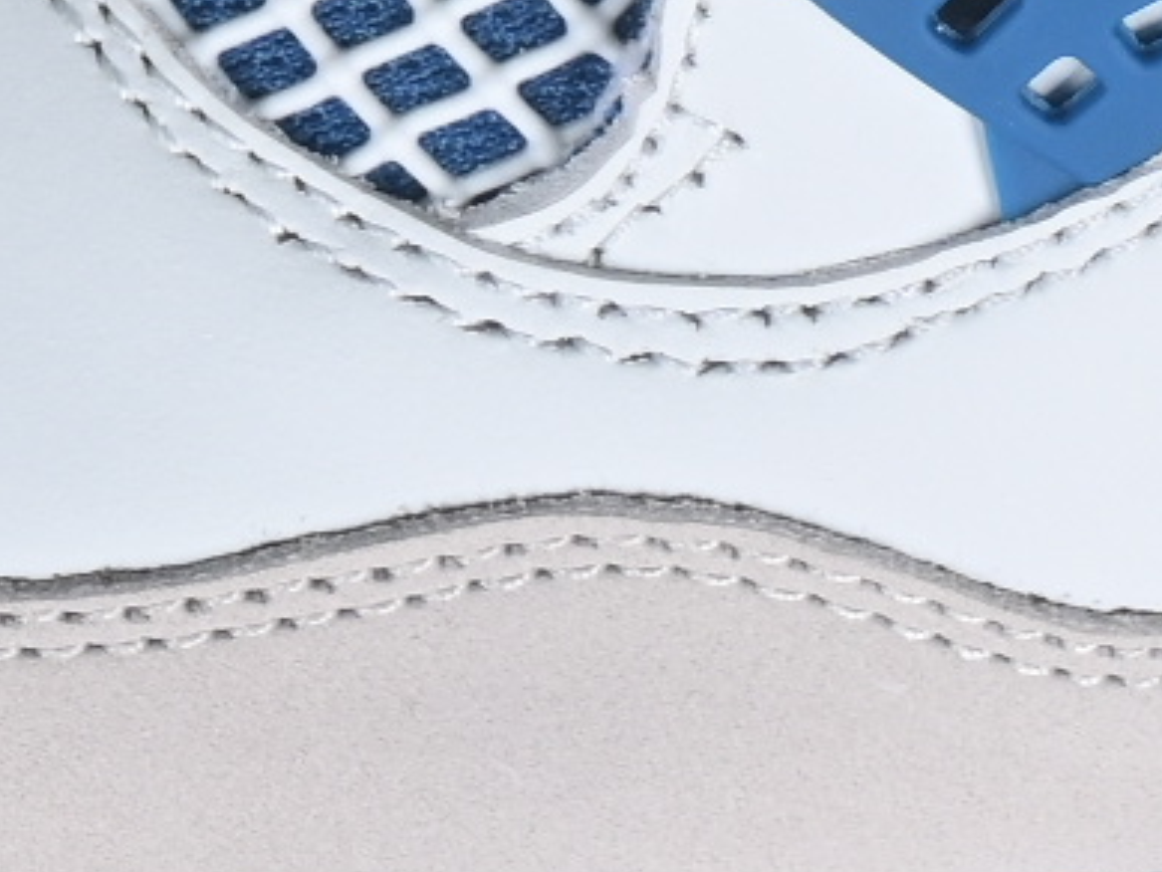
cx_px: 1431
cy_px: -1236
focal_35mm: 516
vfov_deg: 2.9
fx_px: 17327
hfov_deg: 3.8
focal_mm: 50
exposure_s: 1/80
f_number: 7.1
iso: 160
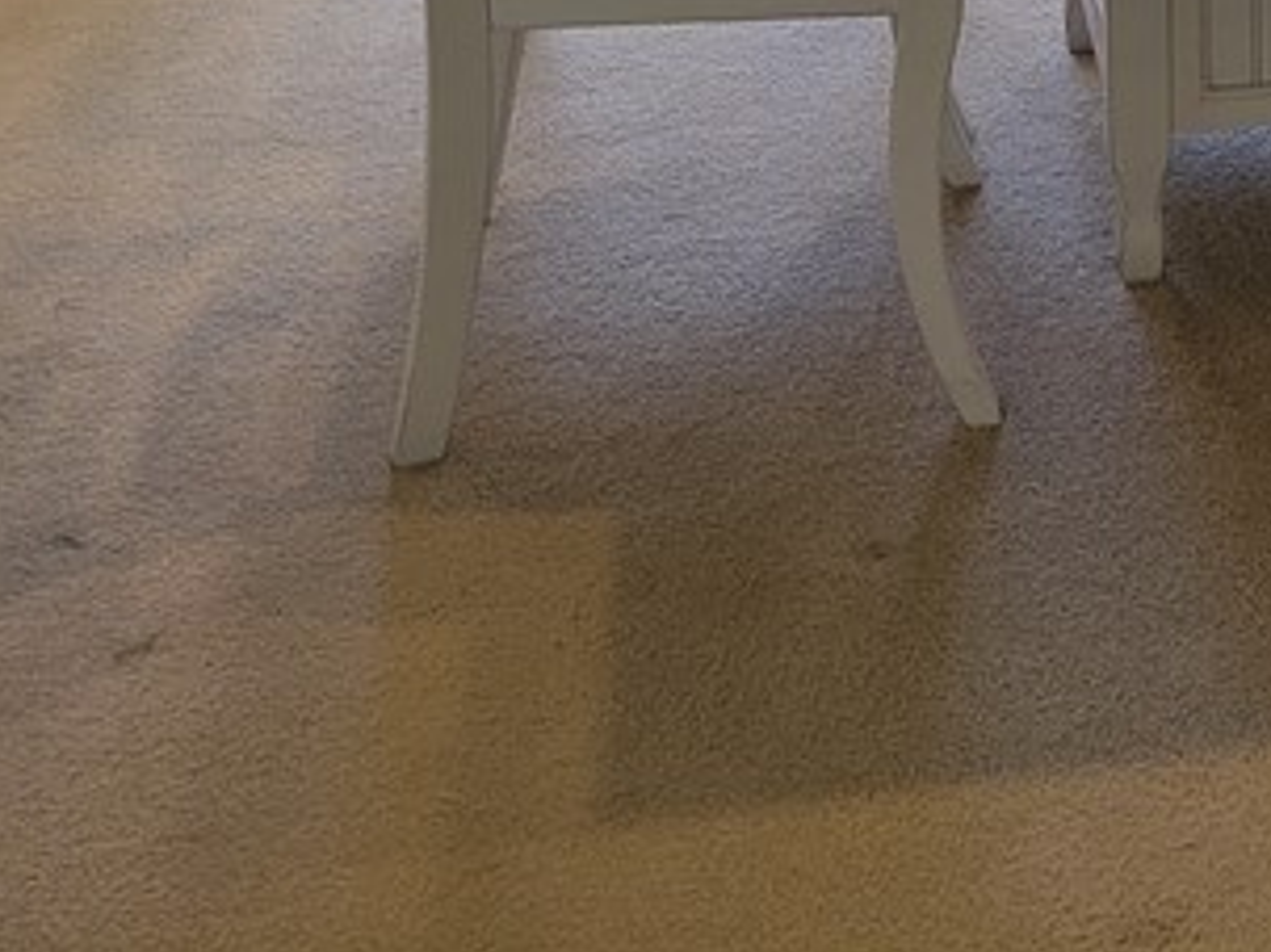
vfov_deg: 15.0
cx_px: 1502
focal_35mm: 88
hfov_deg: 20.9
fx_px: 3230
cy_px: -650
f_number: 1.8
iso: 50
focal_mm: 5.4
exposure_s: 1/120
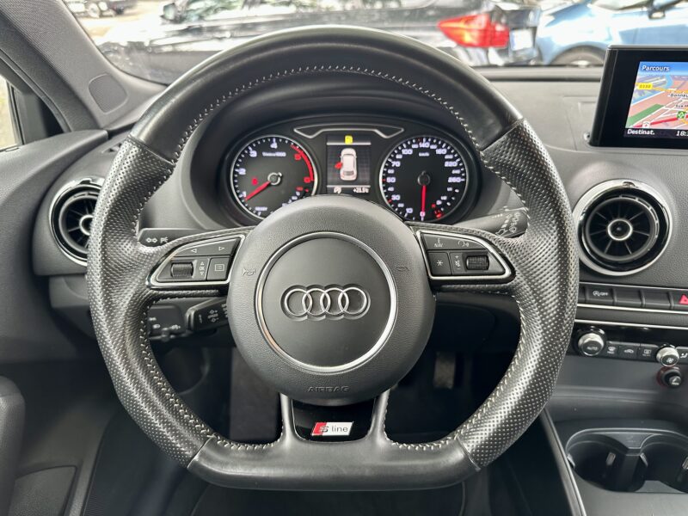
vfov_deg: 56.8
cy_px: 258
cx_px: 344
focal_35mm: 24
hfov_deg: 71.6
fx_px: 477
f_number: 1.78
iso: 250
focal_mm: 6.86
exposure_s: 1/79
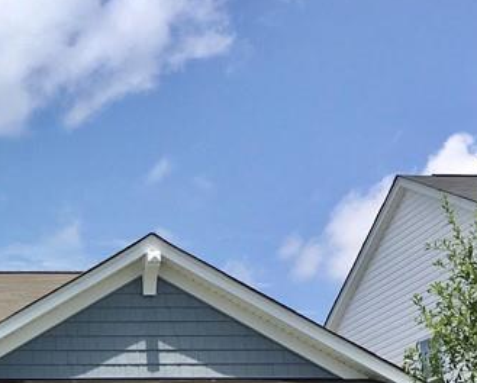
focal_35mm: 88
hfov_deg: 20.2
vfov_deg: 17.0
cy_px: 409
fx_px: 1244
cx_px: -107
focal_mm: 4.15
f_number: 2.2
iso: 25
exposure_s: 1/2404
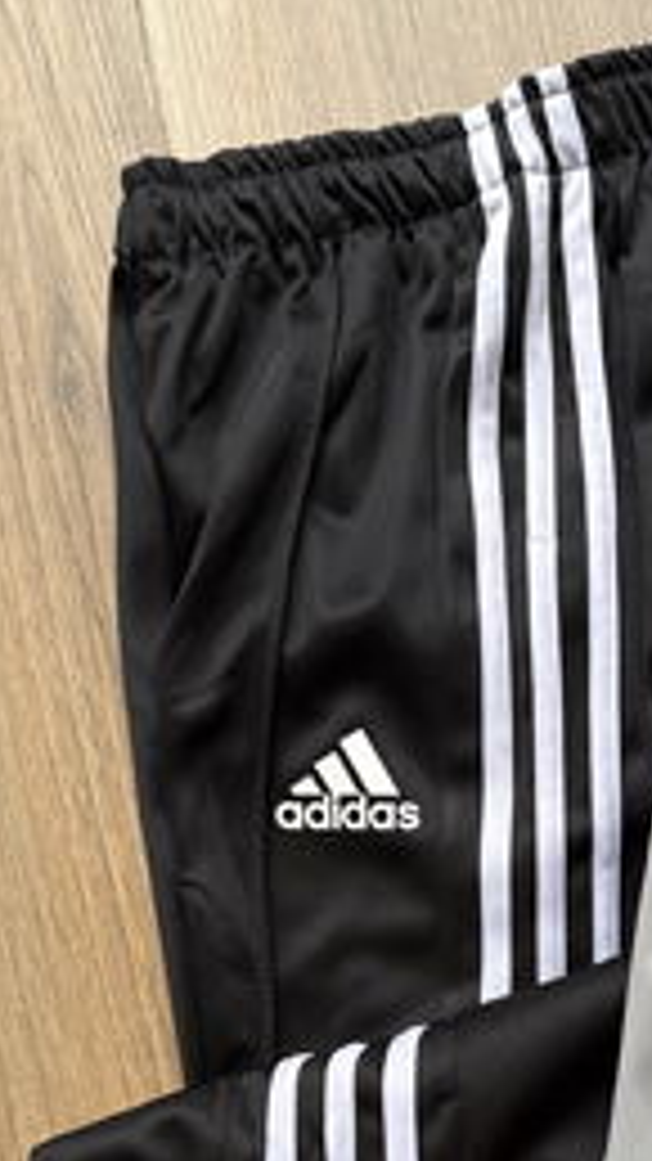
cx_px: 639
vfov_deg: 35.4
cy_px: 1118
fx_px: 1661
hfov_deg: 21.5
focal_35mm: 54
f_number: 1.78
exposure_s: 1/780
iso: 80
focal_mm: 6.76
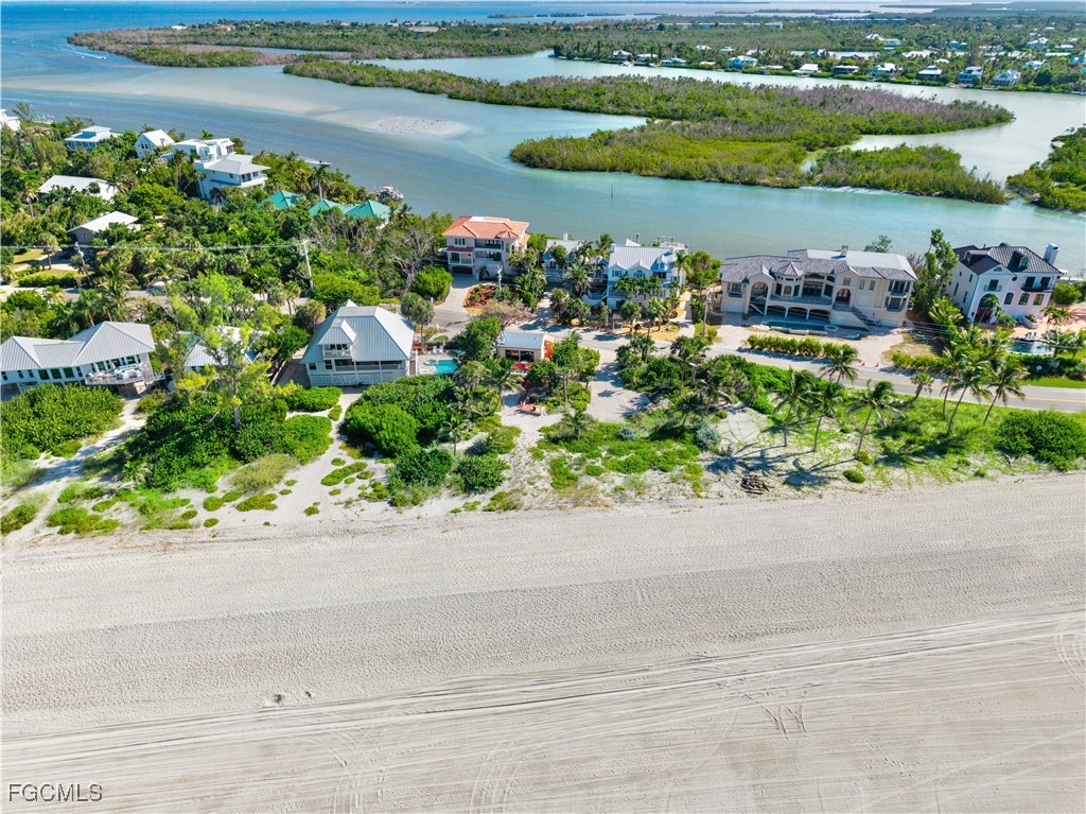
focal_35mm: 24
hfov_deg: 71.6
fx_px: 753
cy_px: 407
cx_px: 543
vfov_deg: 56.8
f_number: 1.8
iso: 100
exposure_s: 1/320
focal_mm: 8.67
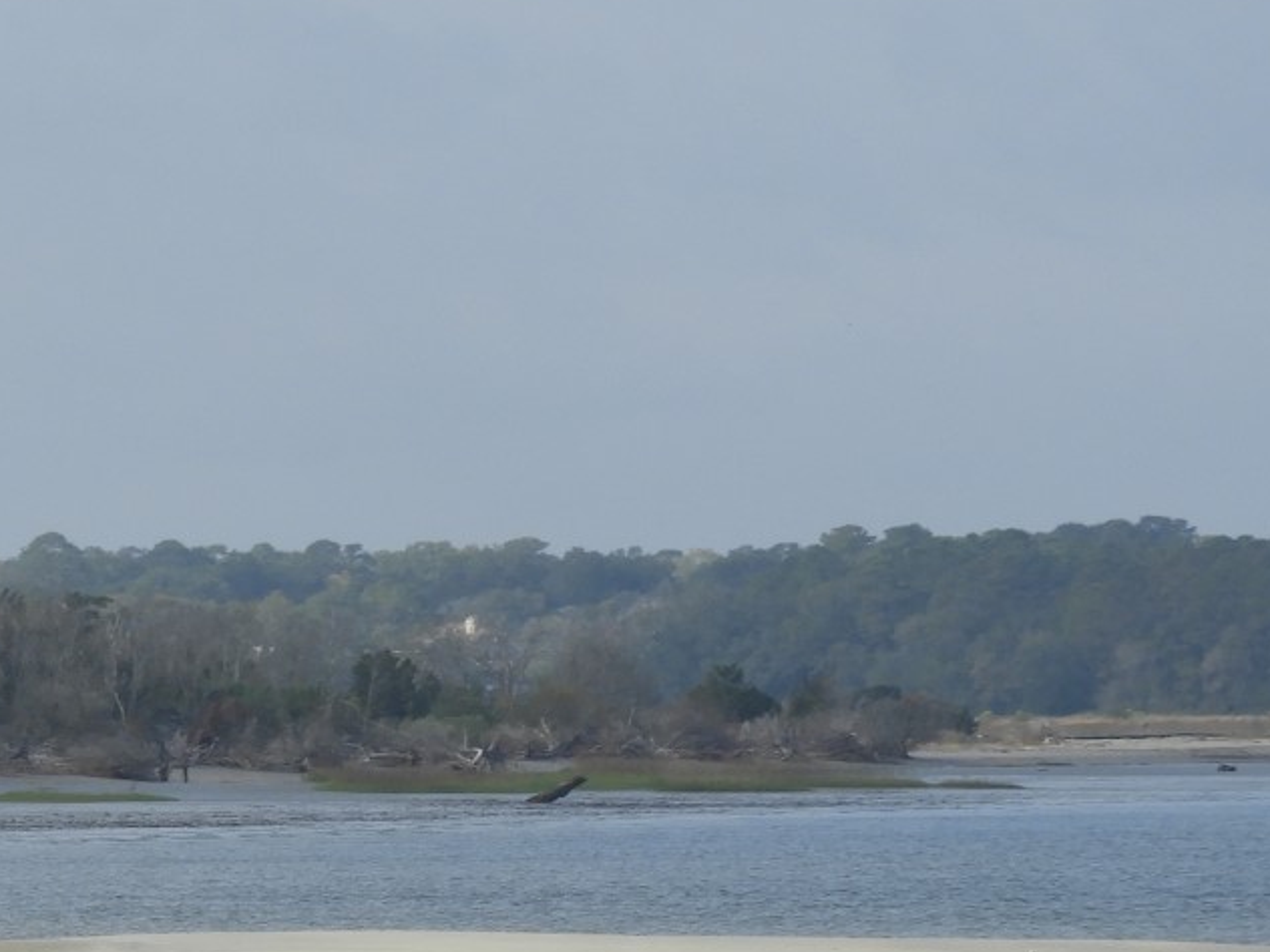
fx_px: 20912
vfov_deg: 2.6
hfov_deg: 3.5
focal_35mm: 570
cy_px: 862
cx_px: 26
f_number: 5.5
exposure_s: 1/500
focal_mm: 44.8
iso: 100
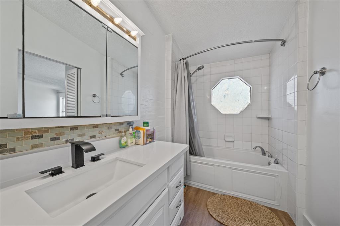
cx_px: 170
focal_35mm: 12
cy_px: 113
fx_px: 113
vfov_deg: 90.0
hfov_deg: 112.6
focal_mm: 12
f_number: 9
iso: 500
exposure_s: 1/10
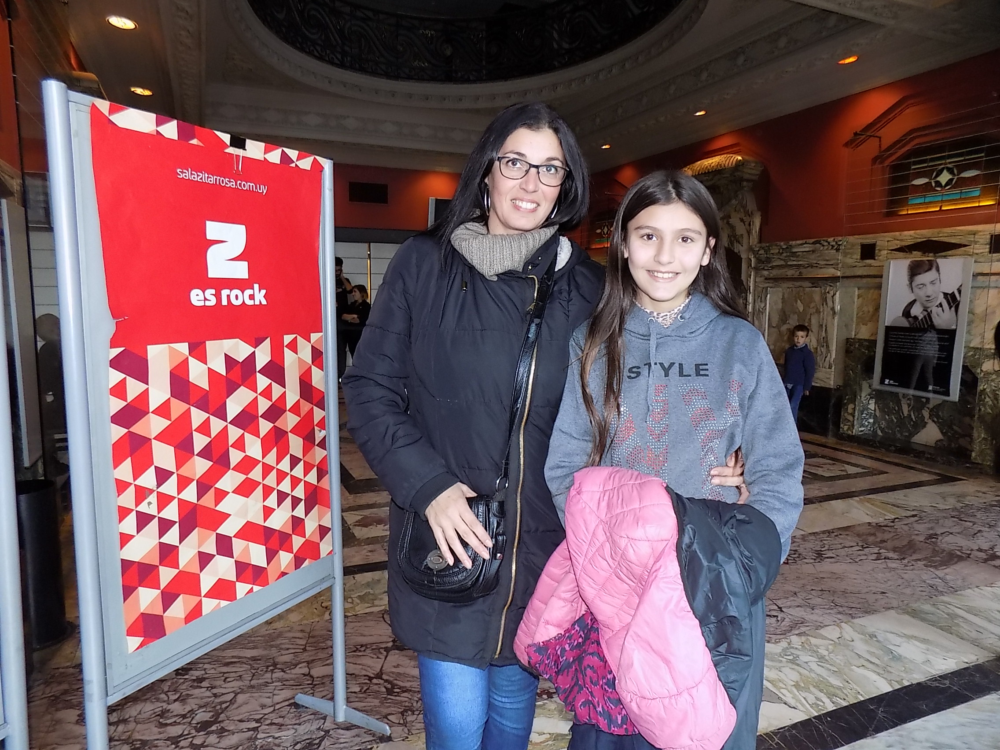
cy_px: 375
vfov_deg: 58.9
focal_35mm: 23
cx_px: 500
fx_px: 664
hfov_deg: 73.9
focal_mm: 4
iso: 200
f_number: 3.1
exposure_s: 1/30
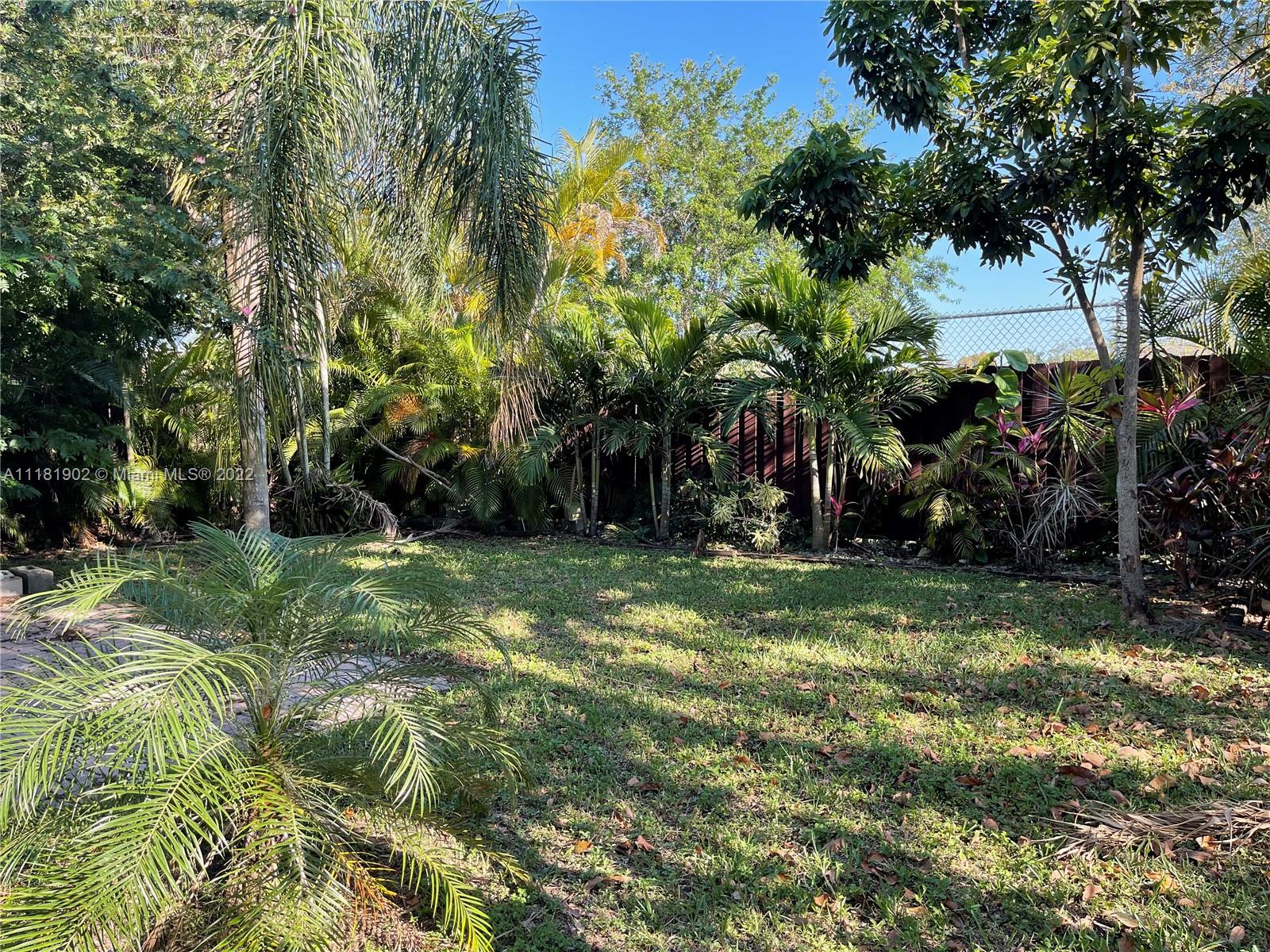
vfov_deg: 53.1
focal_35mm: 26
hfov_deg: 67.3
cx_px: 635
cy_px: 476
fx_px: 954
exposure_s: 1/402
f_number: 1.6
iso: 32
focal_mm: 5.1
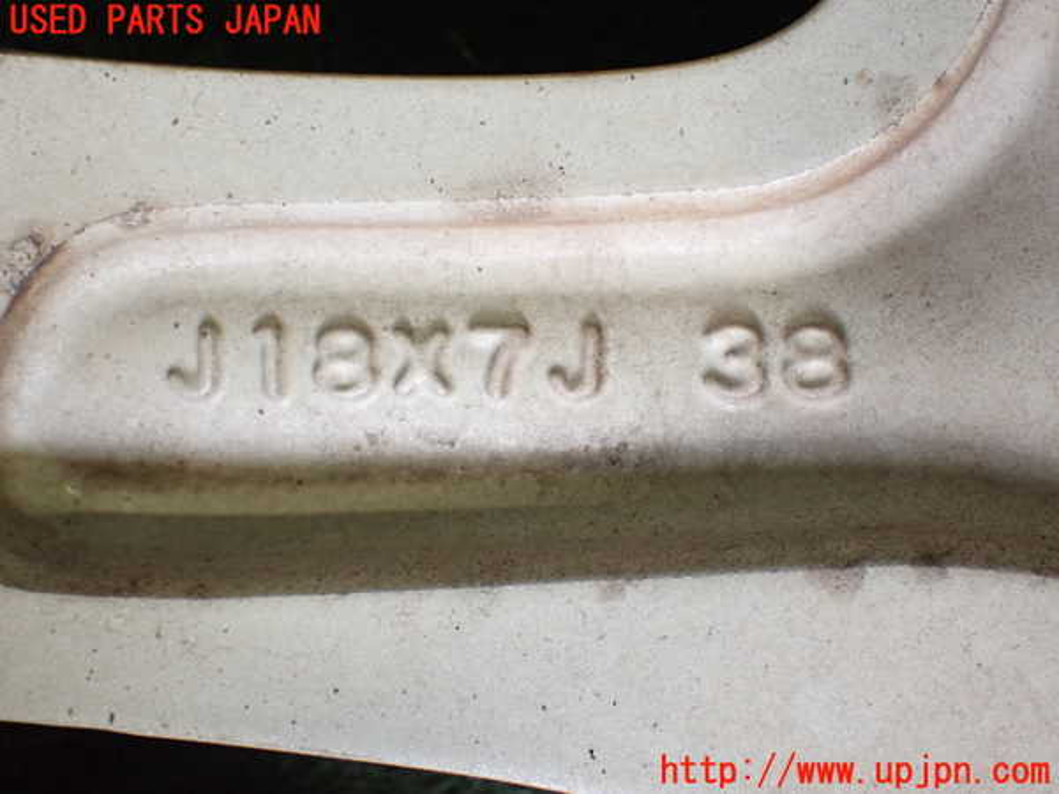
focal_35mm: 62
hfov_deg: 31.2
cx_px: 530
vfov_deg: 23.7
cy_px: 397
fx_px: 1897
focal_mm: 11.09
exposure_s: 1/100
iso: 800
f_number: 3.6
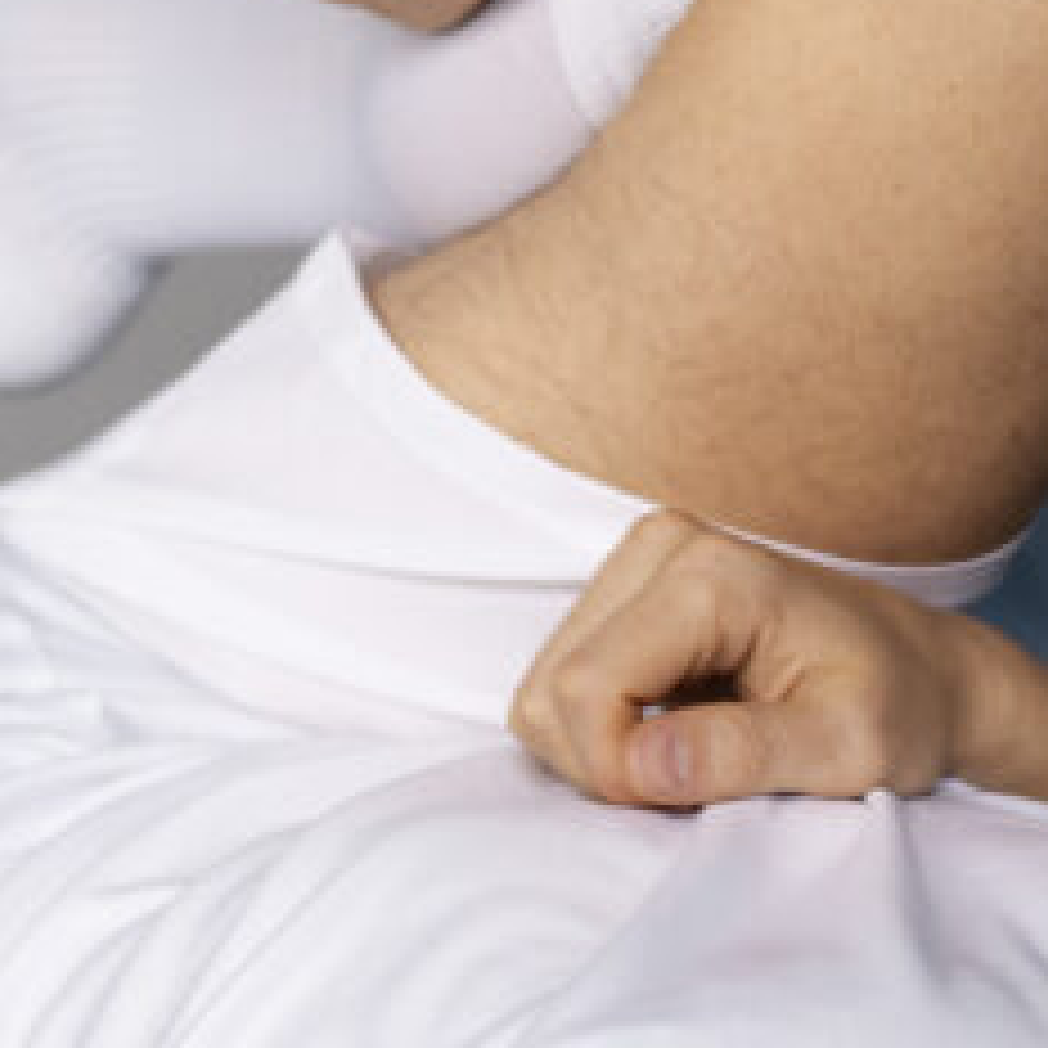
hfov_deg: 11.3
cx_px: 391
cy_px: -31
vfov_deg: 11.2
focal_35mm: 154
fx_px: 5275
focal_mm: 55
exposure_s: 1/160
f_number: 2.5
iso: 400
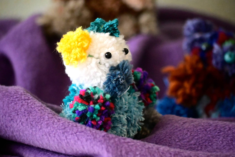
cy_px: 78
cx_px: 118
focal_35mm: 247
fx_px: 1612
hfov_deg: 8.3
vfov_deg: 5.6
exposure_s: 1/320
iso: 8000
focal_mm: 165
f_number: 5
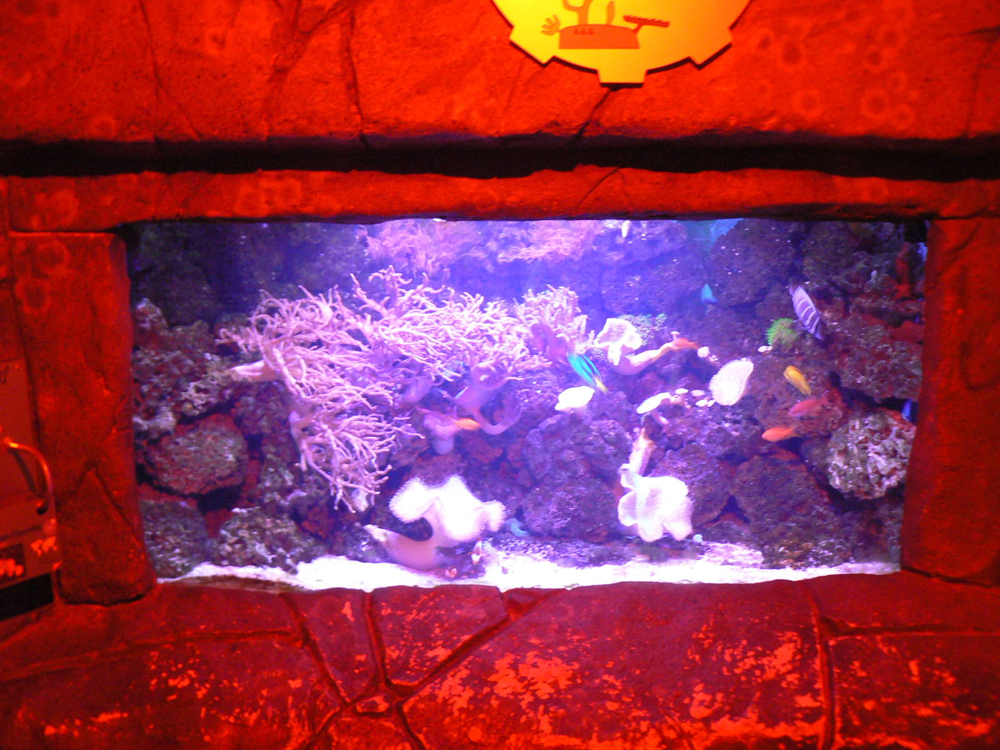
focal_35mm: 36
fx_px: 1040
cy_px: 375
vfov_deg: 39.7
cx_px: 500
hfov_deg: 51.4
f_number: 2.8
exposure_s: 1/4
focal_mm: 6
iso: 200
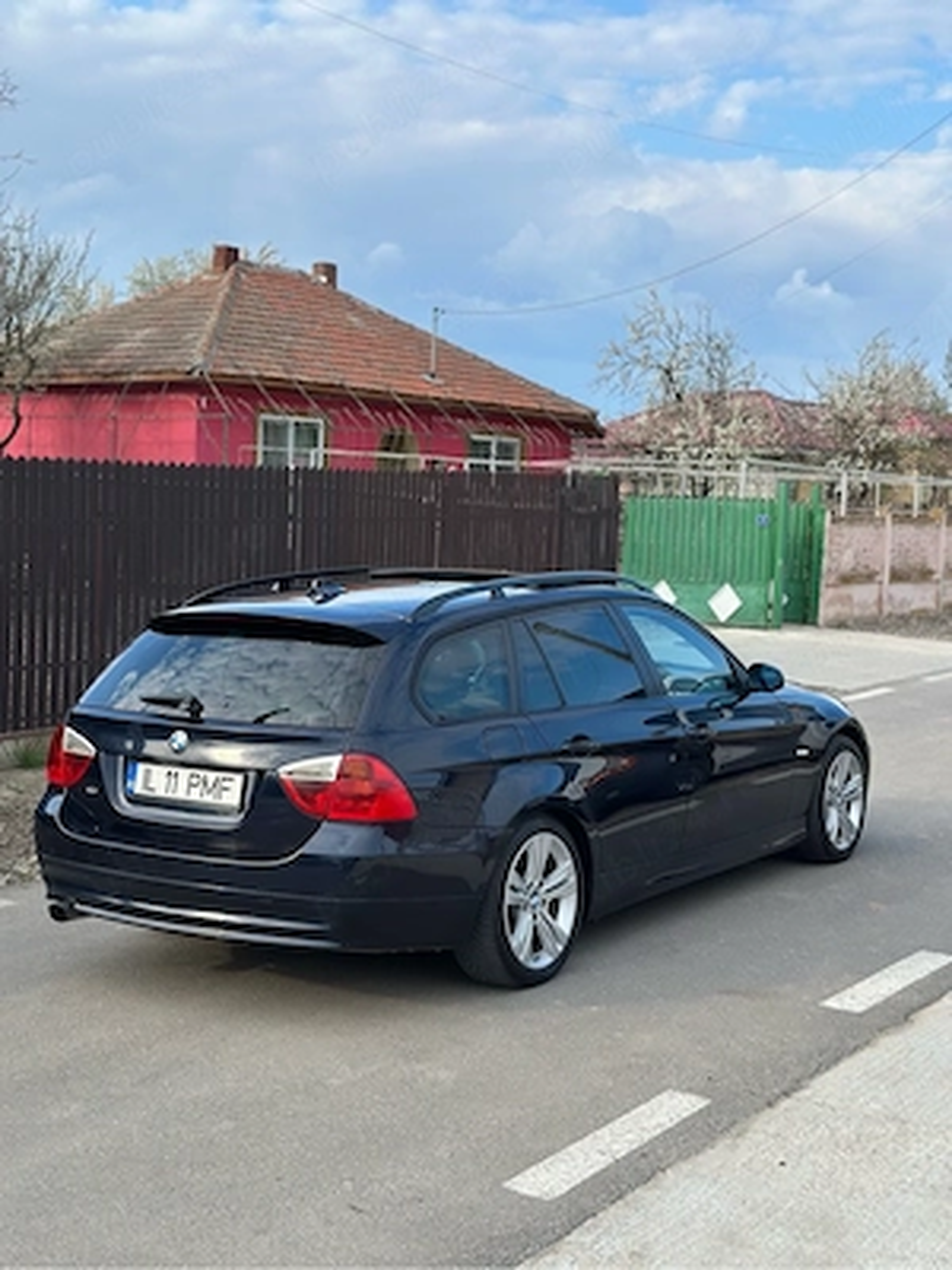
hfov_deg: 30.3
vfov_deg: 39.7
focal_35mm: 48
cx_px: 476
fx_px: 1760
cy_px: 635
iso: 100
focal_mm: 6.86
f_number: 1.78
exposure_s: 1/1916
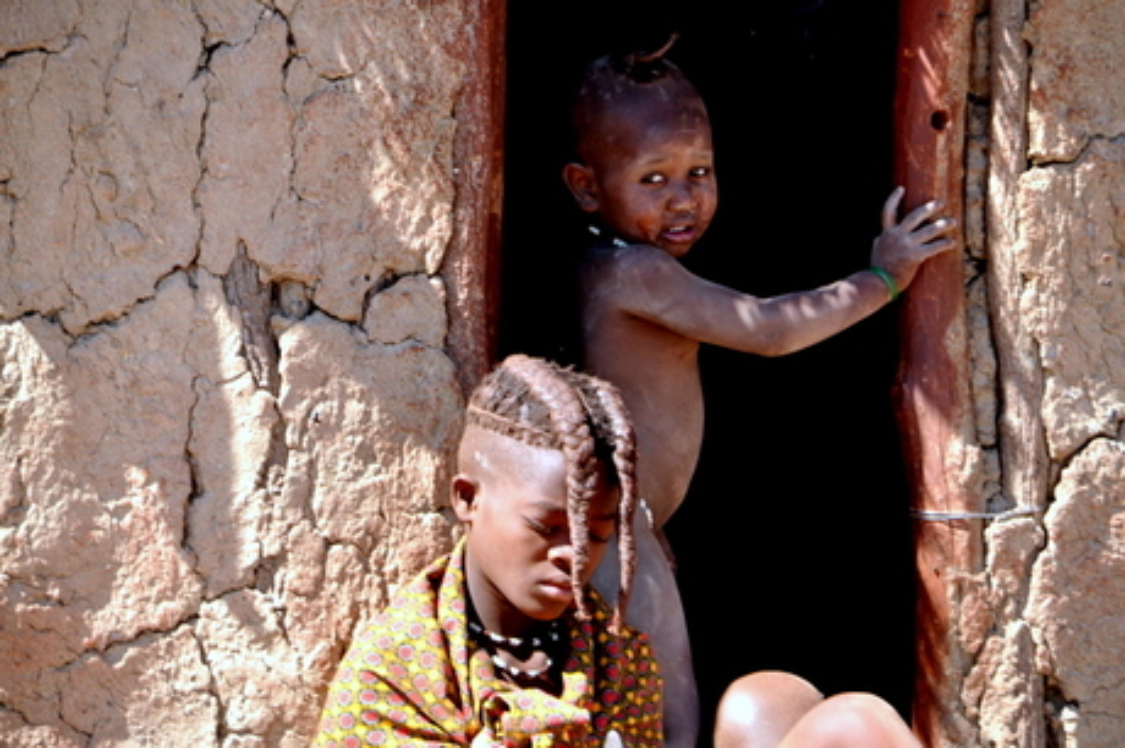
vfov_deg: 4.9
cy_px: 374
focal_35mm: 278
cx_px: 562
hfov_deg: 7.4
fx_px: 8665
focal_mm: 185
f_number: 6.3
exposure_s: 1/200
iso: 200
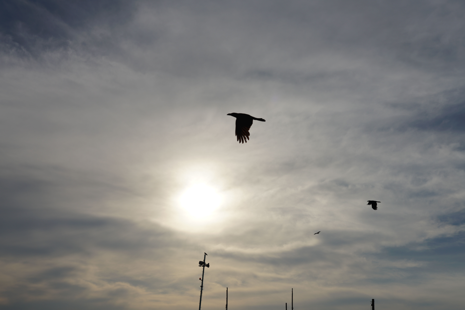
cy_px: 155
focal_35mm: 50
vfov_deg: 27.0
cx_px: 232
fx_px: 646
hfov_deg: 39.6
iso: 100
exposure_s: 1/2000
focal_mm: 50
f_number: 5.6
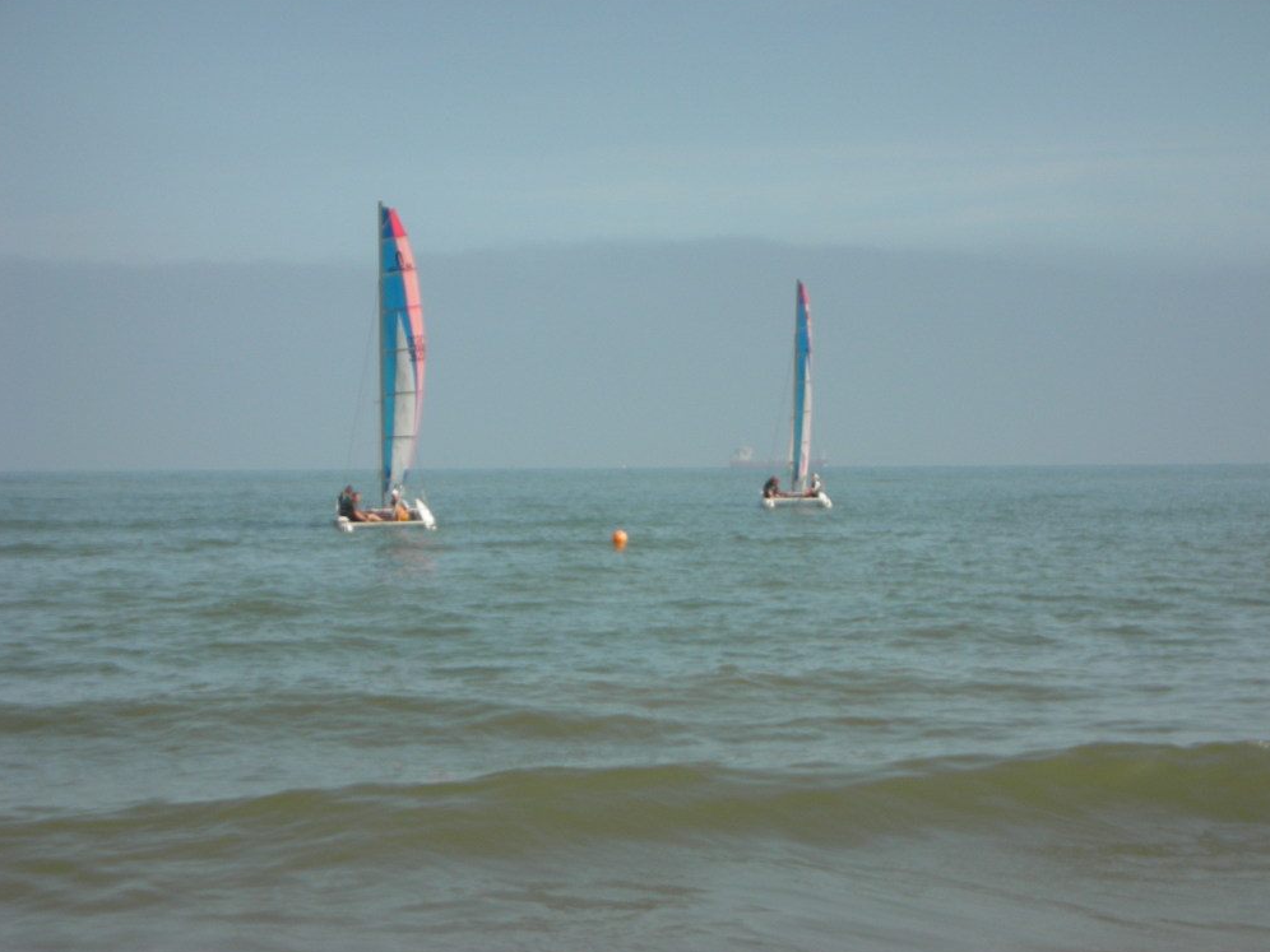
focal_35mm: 108
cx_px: 648
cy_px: 480
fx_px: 3962
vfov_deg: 13.7
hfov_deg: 18.2
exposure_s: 1/290
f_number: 5.4
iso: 50
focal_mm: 17.4
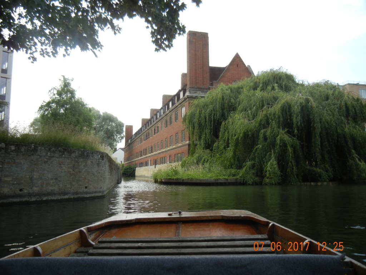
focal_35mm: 30
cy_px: 138
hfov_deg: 60.0
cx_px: 183
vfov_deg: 46.8
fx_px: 317
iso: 160
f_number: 3.5
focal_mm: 5.4
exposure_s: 1/280
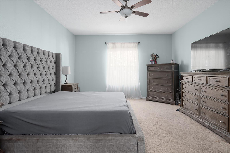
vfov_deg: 67.4
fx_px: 115
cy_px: 76
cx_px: 115
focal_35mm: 18
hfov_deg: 90.0
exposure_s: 1/60
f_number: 7.1
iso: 400
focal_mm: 12
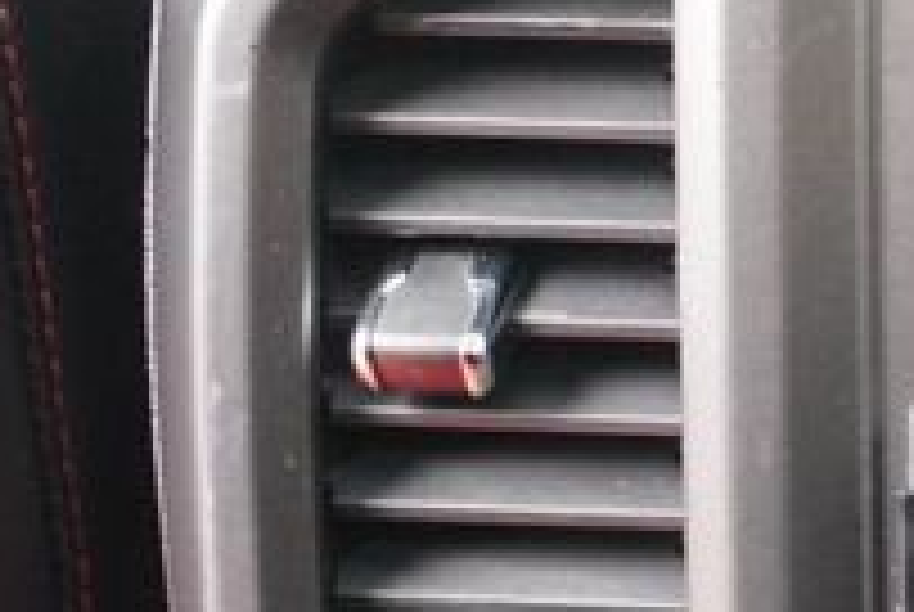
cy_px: 432
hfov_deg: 15.2
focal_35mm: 121
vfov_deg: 11.3
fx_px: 3076
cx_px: 1504
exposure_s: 1/60
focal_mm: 16
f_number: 3.5
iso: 1600
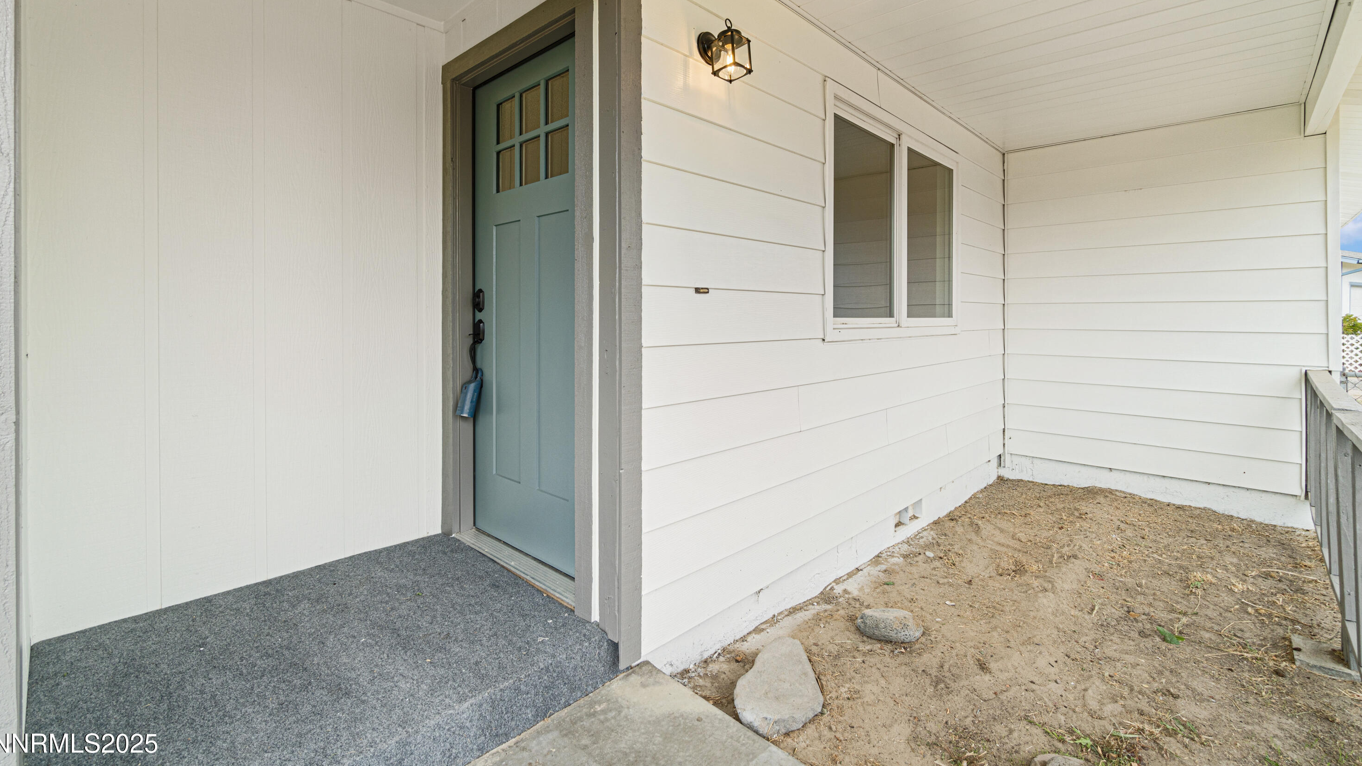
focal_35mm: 16
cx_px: 683
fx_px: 578
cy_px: 324
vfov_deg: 66.7
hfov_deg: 99.4
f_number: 8
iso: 100
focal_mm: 10
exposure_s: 1/10
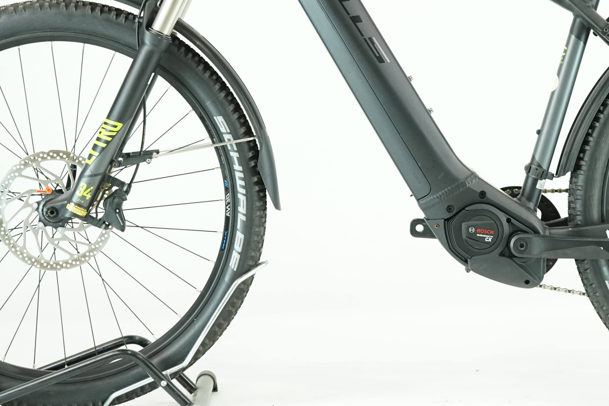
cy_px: 62
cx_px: 415
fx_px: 1742
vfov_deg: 13.2
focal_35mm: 103
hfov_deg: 19.8
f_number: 5
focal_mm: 55
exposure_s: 1/200
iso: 2500
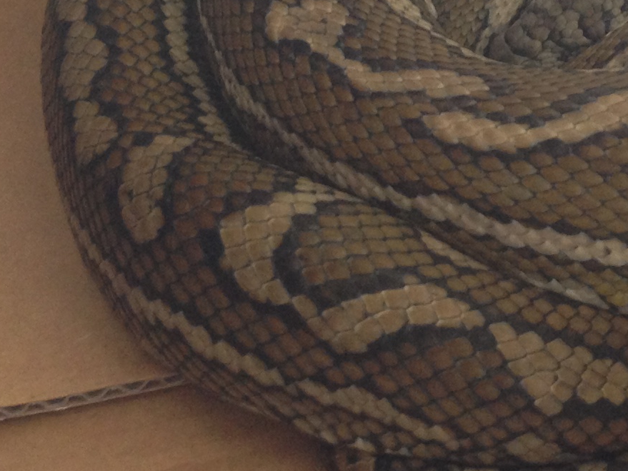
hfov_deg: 15.0
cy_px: -4
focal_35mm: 130
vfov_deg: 11.3
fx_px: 2358
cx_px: 539
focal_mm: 4.28
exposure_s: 1/20
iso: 100
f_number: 2.4
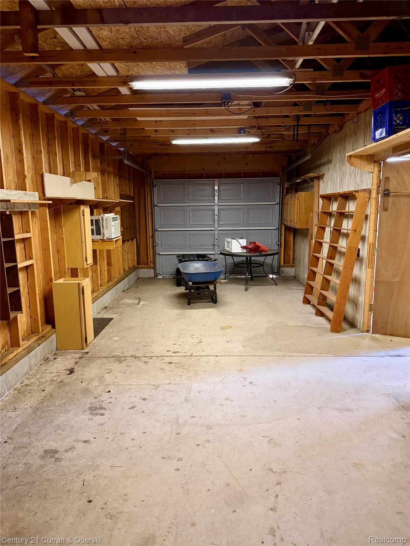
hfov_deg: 56.8
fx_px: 379
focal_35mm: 24
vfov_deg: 71.6
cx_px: 205
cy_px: 273
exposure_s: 1/36
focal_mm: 6.76
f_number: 1.78
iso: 800
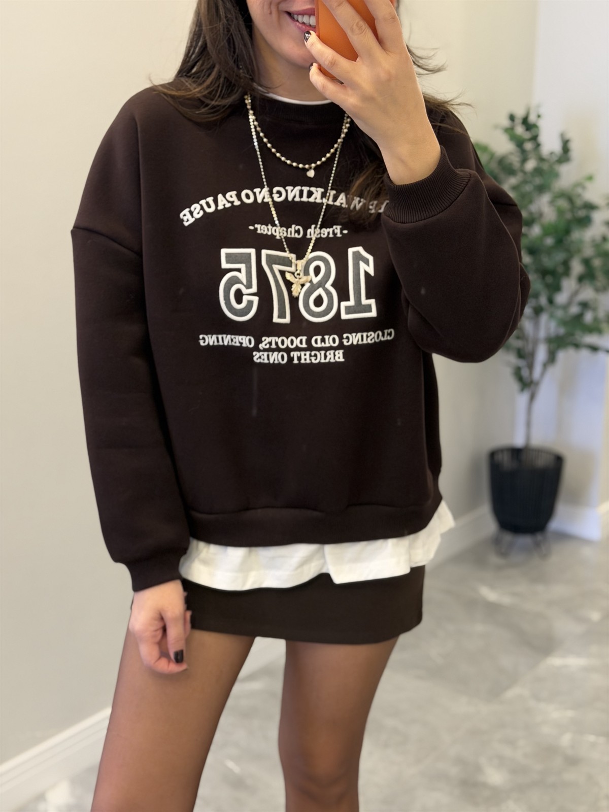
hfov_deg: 30.3
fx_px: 1126
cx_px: 304
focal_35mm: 48
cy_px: 406
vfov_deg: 39.7
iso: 200
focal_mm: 6.76
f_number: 1.78
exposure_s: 1/33
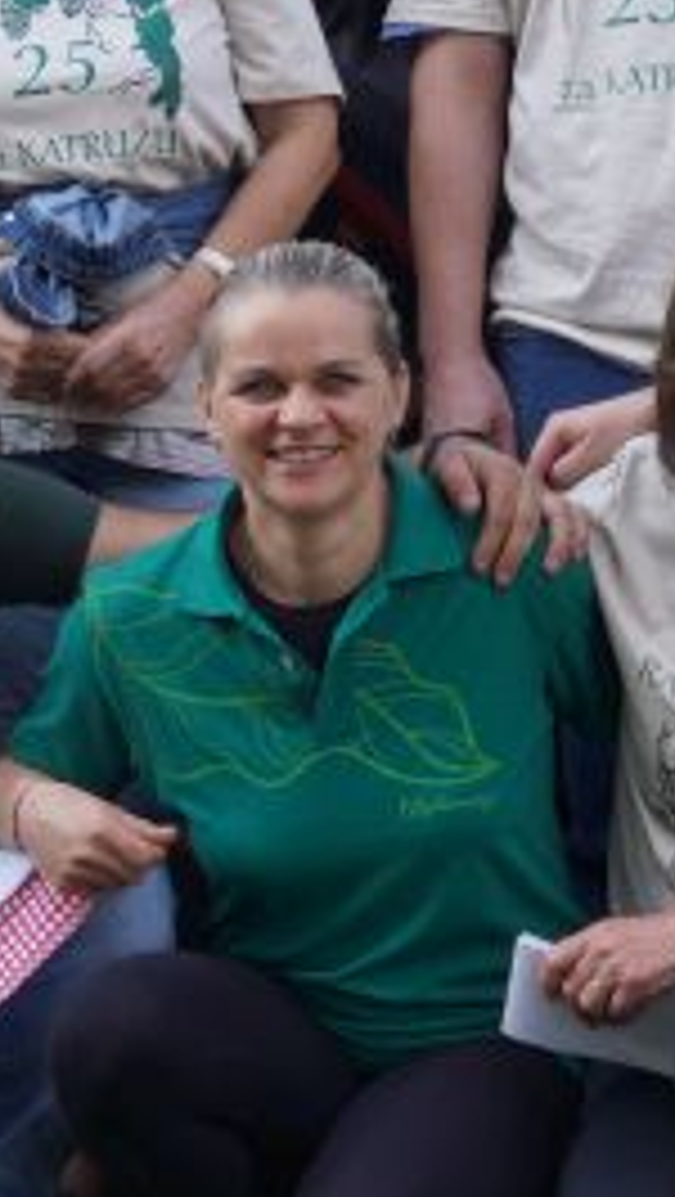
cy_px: 378
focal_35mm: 158
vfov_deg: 13.6
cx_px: 79
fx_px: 5018
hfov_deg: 7.7
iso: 100
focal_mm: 18
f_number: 4.5
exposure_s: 1/200
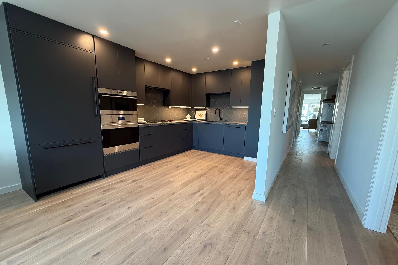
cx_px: 194
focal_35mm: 15
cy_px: 140
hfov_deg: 100.4
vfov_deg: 77.3
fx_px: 166
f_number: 2.2
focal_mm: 2.22
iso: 200
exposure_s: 1/60
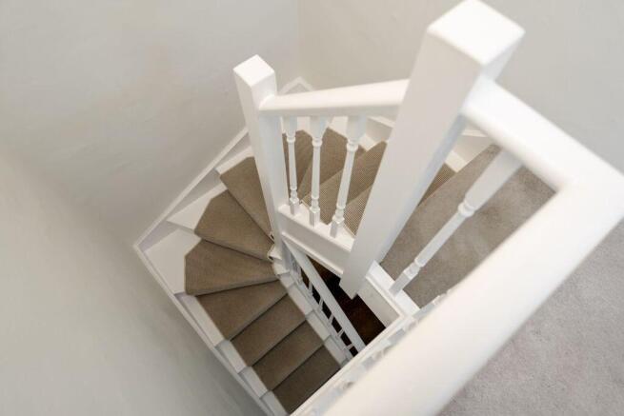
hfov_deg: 78.6
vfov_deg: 57.3
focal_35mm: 22
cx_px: 312
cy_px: 208
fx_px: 381
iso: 1000
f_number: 2.8
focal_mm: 22
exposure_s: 1/50
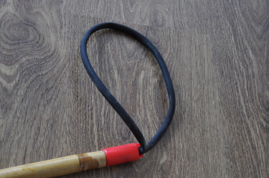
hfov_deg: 31.3
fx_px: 477
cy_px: 103
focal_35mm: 64
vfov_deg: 21.1
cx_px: 90
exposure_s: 1/60
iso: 560
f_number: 4.8
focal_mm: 32
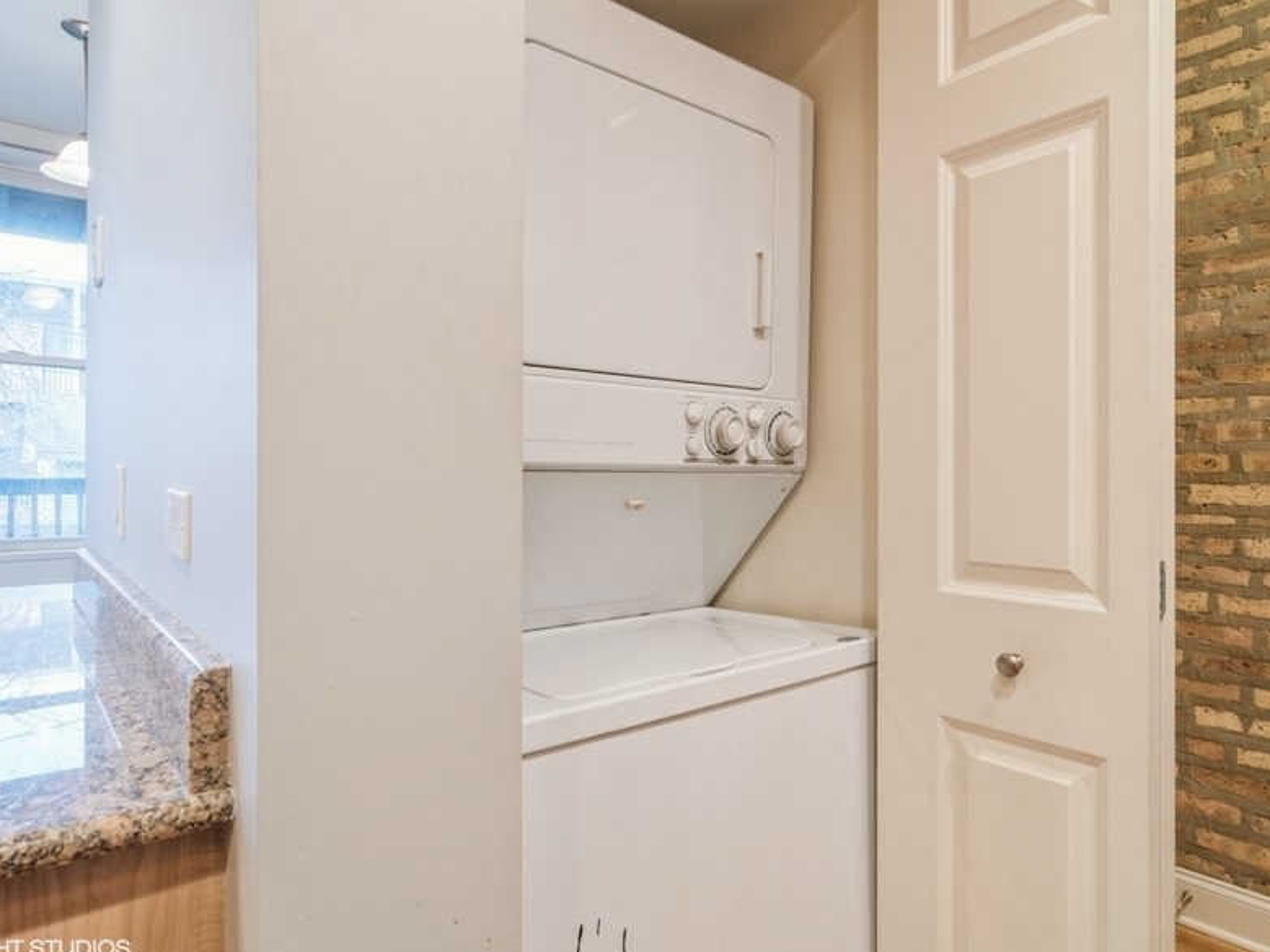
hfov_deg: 81.7
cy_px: 487
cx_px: 667
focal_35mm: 20
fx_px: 734
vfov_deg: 65.9
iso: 200
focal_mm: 12
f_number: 8
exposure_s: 1/2.5
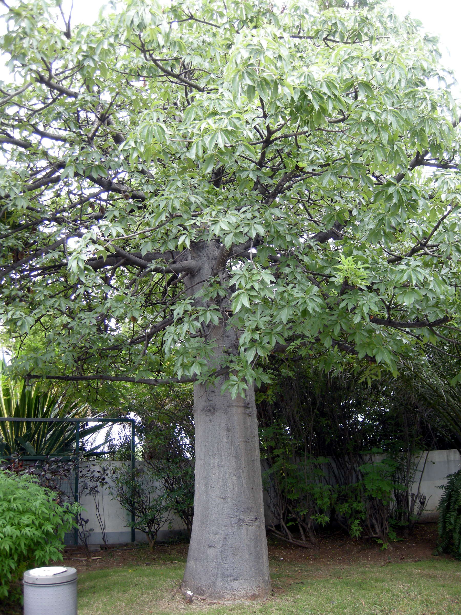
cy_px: 308
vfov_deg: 52.6
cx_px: 230
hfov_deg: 40.7
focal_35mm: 35
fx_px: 621
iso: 71
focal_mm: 7.5
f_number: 2.7
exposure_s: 1/60
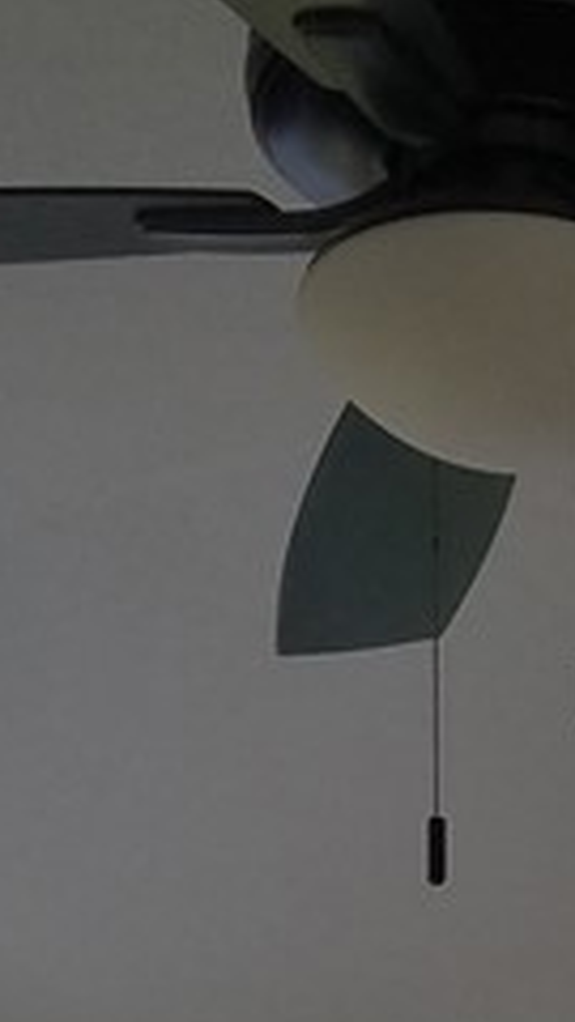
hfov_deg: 9.7
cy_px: 1422
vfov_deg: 16.5
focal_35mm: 121
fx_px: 3280
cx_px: 865
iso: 100
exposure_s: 1/60
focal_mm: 4.2
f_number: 1.7
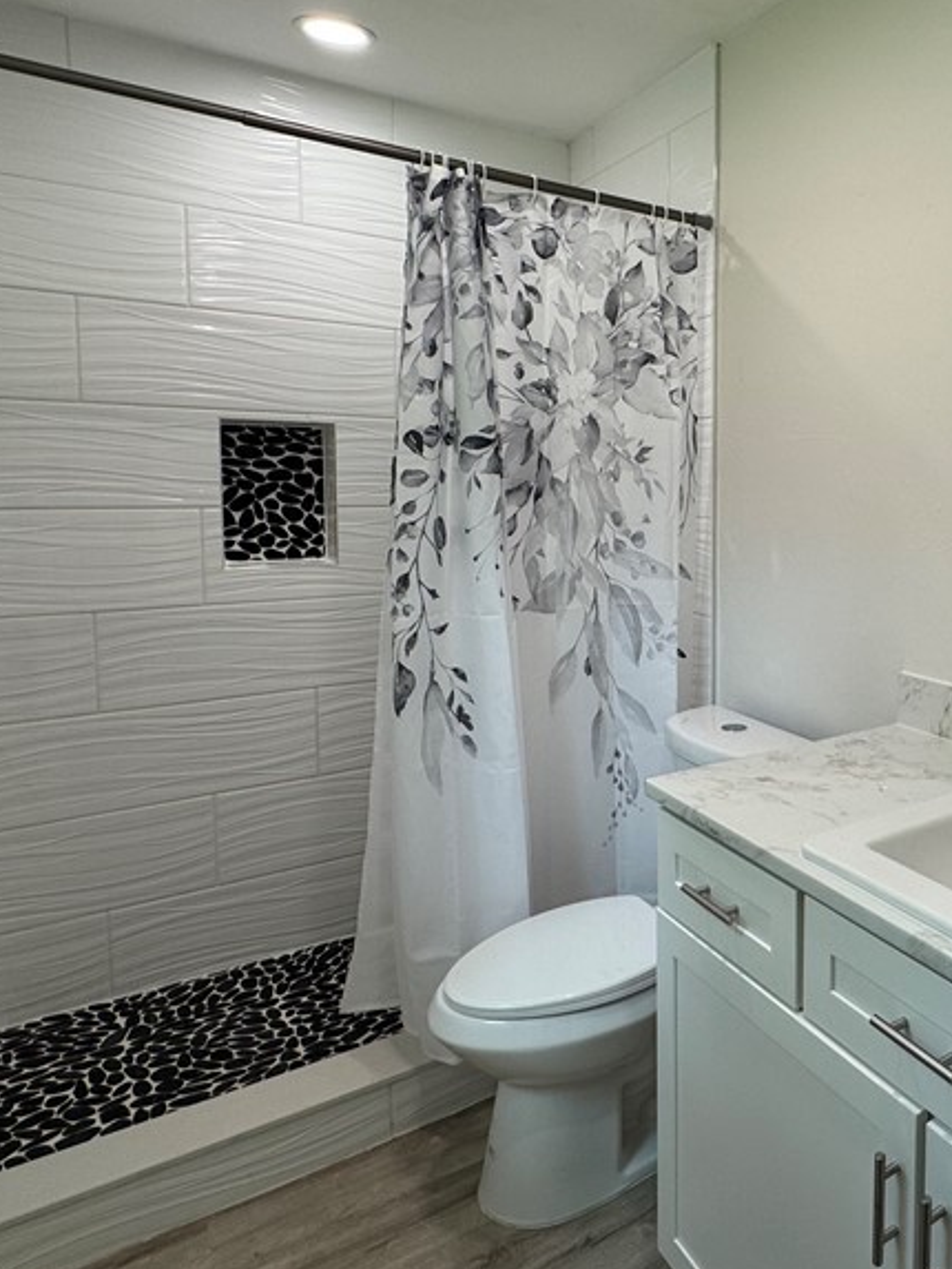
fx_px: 916
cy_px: 551
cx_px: 835
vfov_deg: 69.1
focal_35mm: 25
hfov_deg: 49.6
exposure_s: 1/120
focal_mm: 2.22
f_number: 2.2
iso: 80
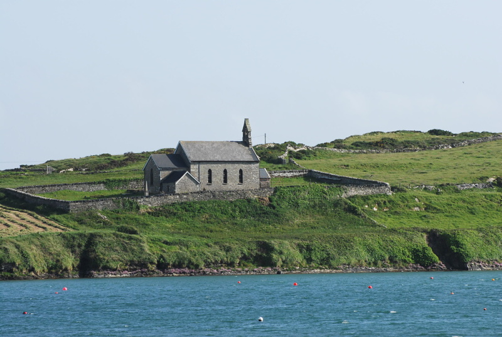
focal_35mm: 232
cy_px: 168
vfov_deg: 5.9
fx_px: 3249
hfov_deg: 8.8
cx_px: 251
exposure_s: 1/640
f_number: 7.1
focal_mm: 155
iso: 250
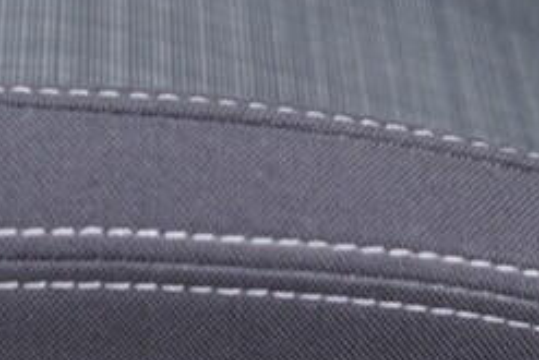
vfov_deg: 8.8
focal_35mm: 149
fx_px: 2232
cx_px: 140
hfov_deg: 13.7
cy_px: 682
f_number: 2.8
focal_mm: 24
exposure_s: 1/40
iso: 250
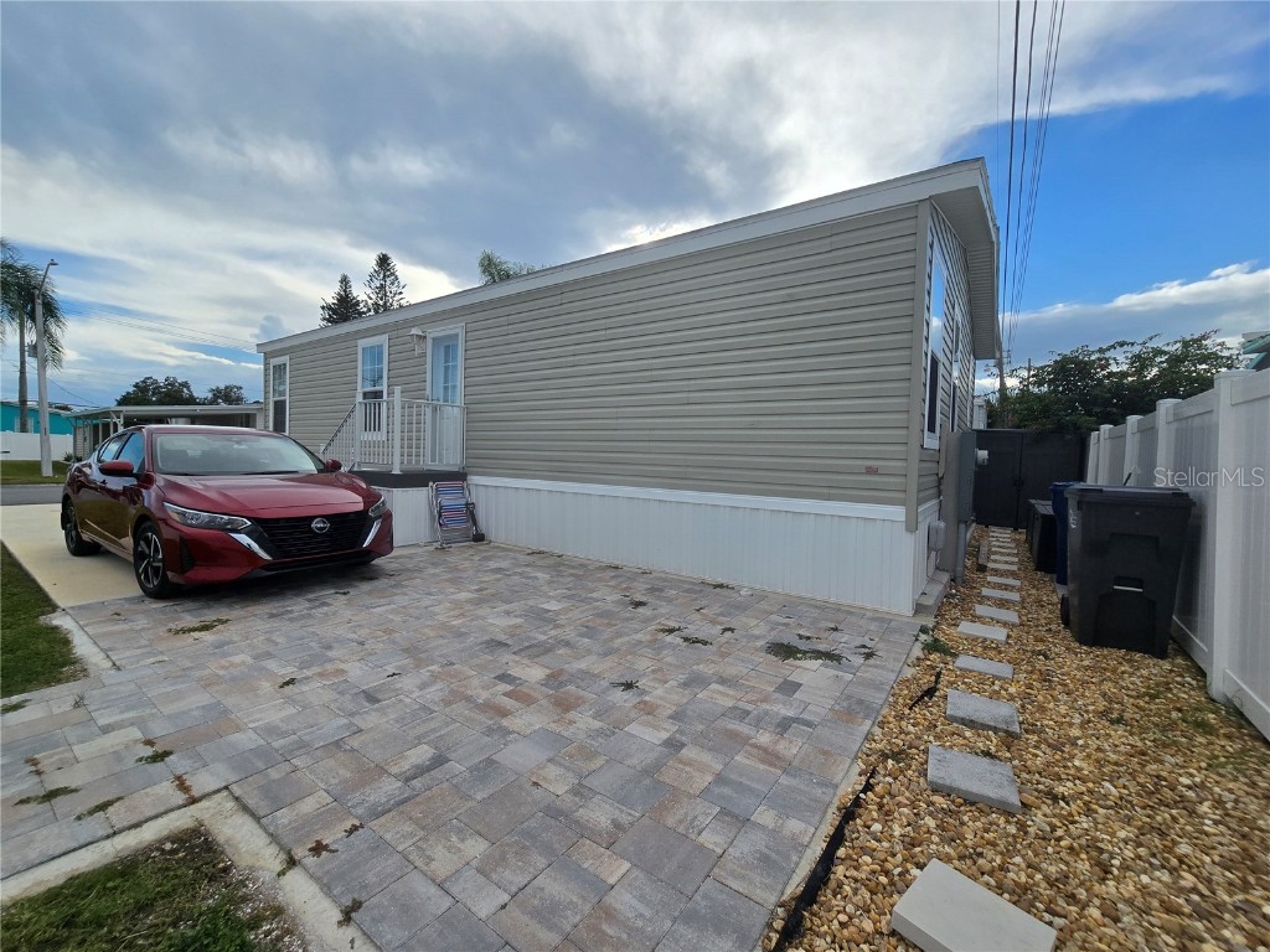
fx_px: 477
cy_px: 476
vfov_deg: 89.9
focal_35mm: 13
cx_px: 635
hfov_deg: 106.2
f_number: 2.2
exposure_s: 1/2752
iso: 50
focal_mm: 2.2
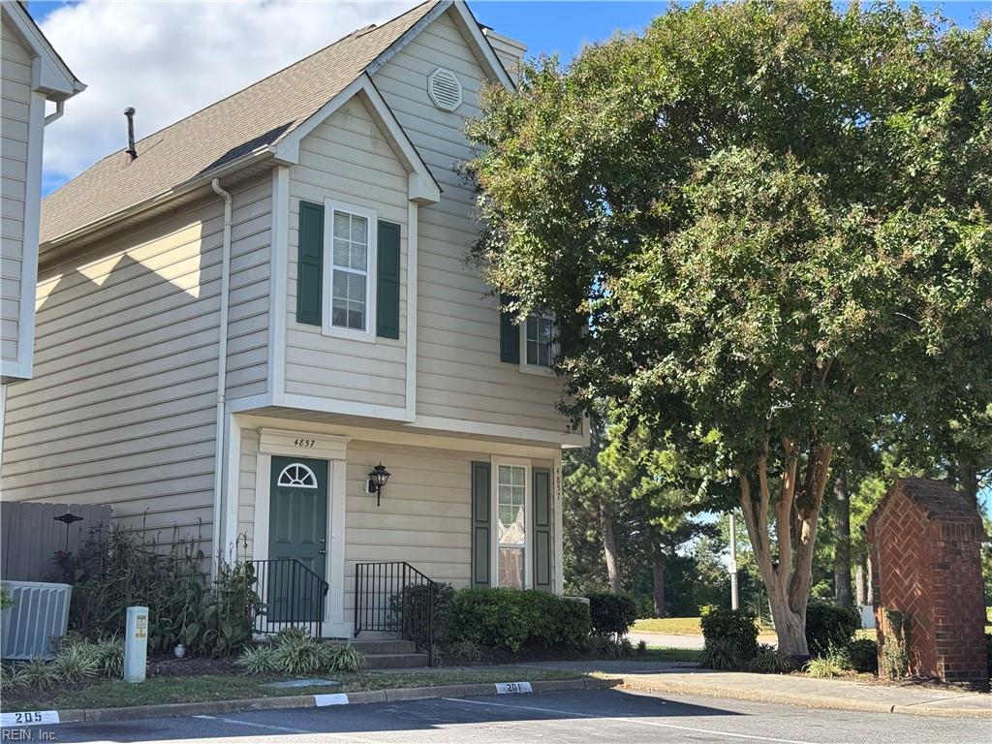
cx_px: 496
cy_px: 372
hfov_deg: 39.7
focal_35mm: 48
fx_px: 1376
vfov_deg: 30.3
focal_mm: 6.76
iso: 64
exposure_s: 1/1011
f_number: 1.78
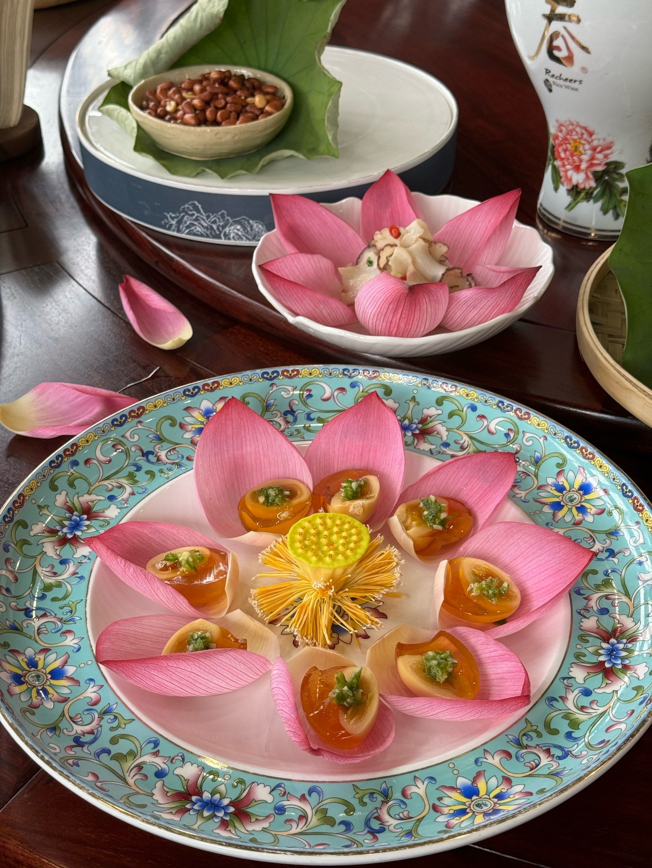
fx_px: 1205
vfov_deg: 39.7
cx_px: 326
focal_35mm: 48
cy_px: 434
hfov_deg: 30.3
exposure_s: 1/121
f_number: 1.78
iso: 80
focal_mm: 6.76
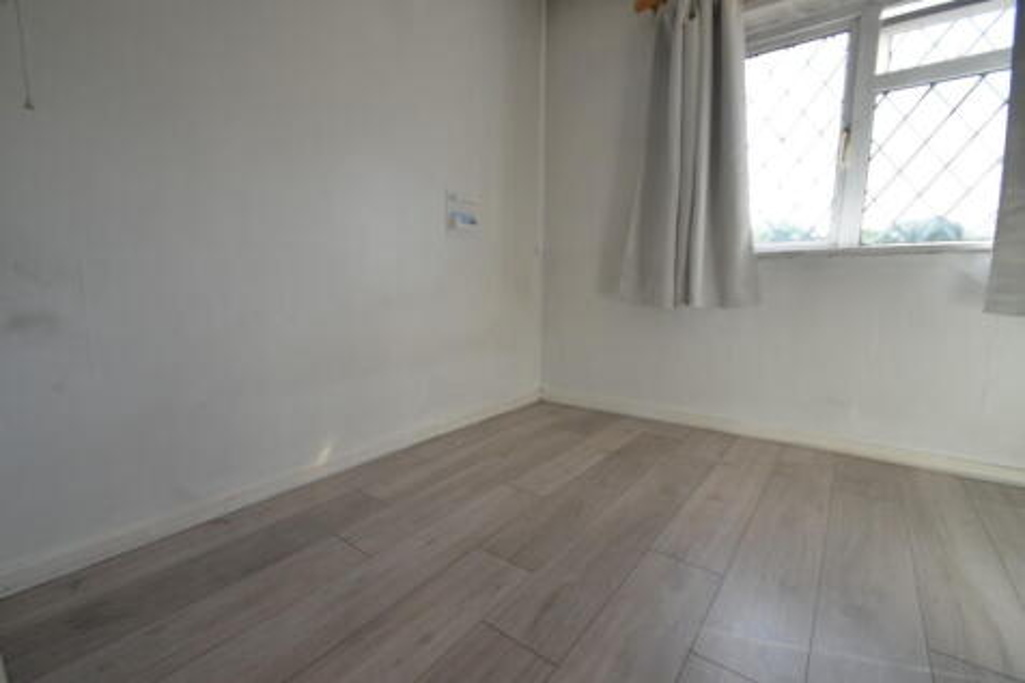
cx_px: 512
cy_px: 342
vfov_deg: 77.3
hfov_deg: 100.4
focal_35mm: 15
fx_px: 427
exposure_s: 1/125
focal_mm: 10
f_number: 5.6
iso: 250
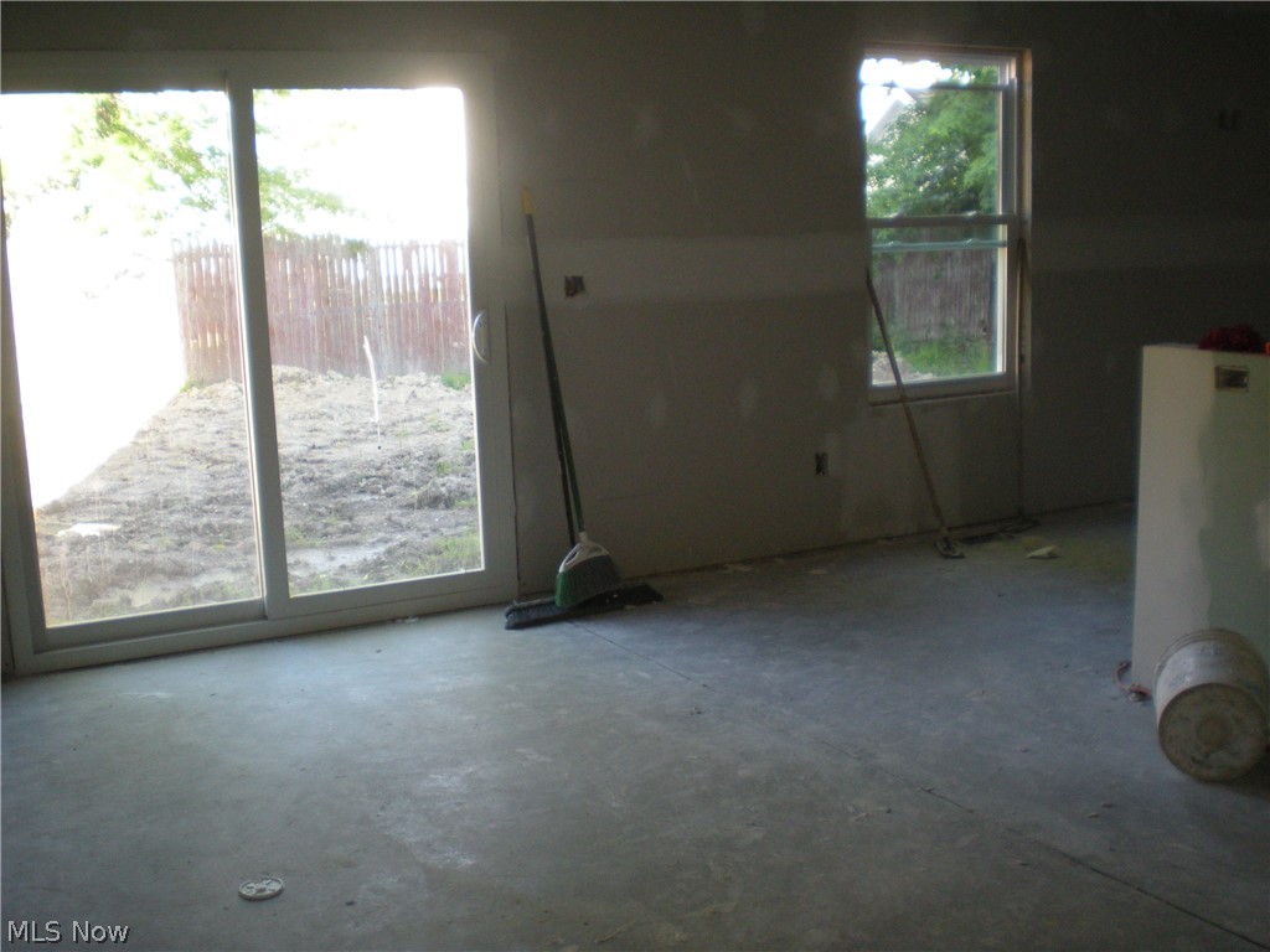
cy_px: 476
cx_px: 635
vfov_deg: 37.7
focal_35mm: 38
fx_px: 1394
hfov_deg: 49.0
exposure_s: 1/49.3
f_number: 3.1
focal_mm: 6.3
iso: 200
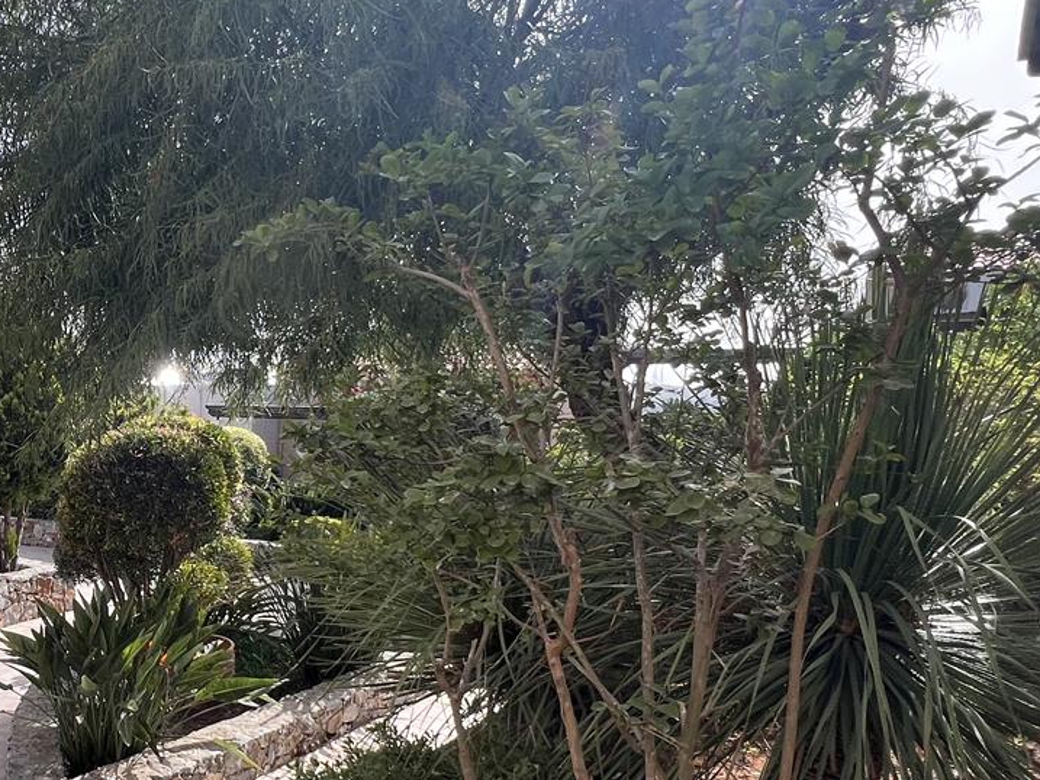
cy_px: 509
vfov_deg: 47.6
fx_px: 871
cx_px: 97
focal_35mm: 29
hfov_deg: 53.6
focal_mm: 1.57
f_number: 1.8
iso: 32
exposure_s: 1/713
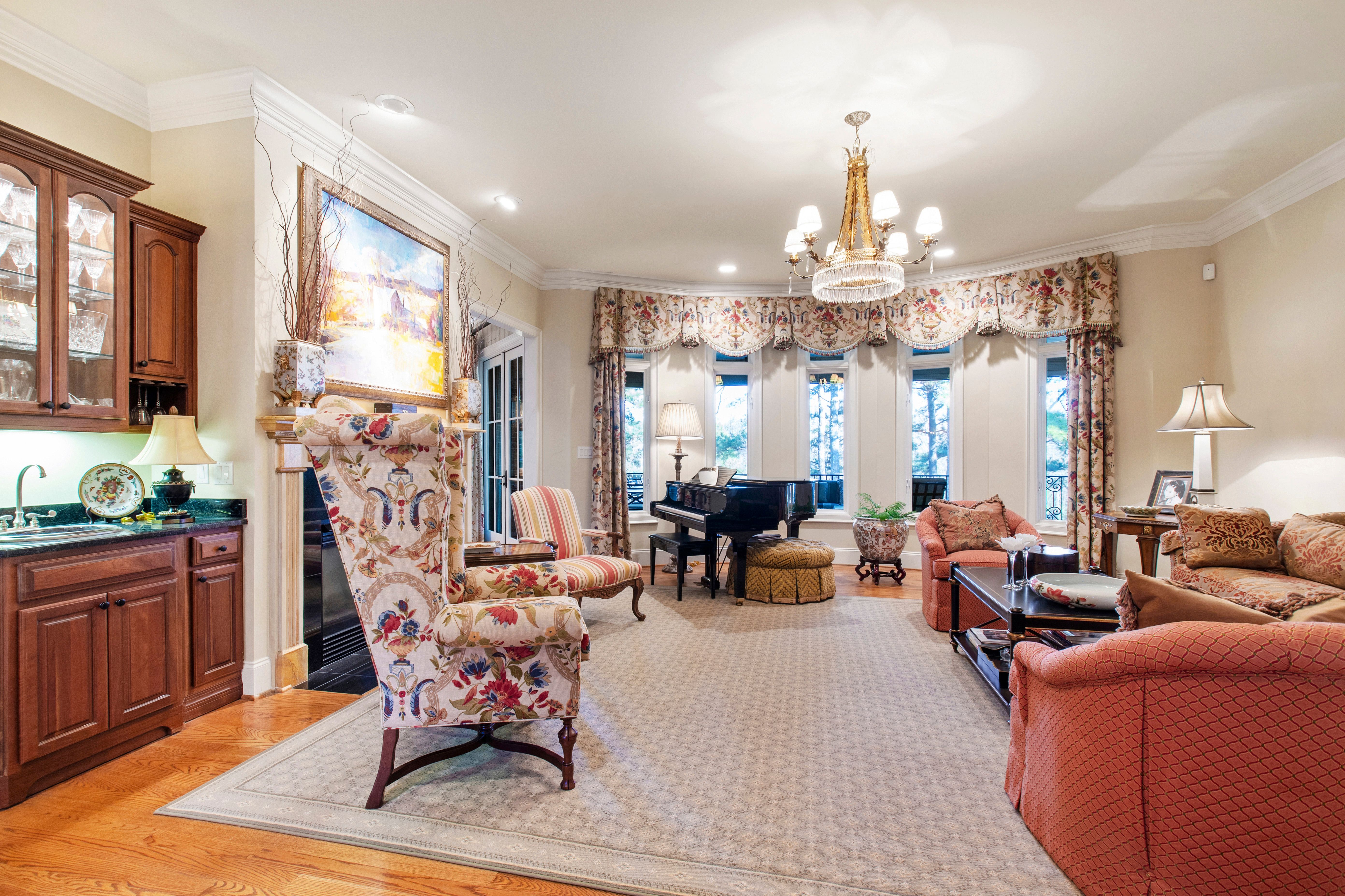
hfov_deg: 100.4
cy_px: 448
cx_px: 672
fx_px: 560
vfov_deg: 77.3
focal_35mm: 15
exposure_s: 2.5
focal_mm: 10
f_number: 8
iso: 100
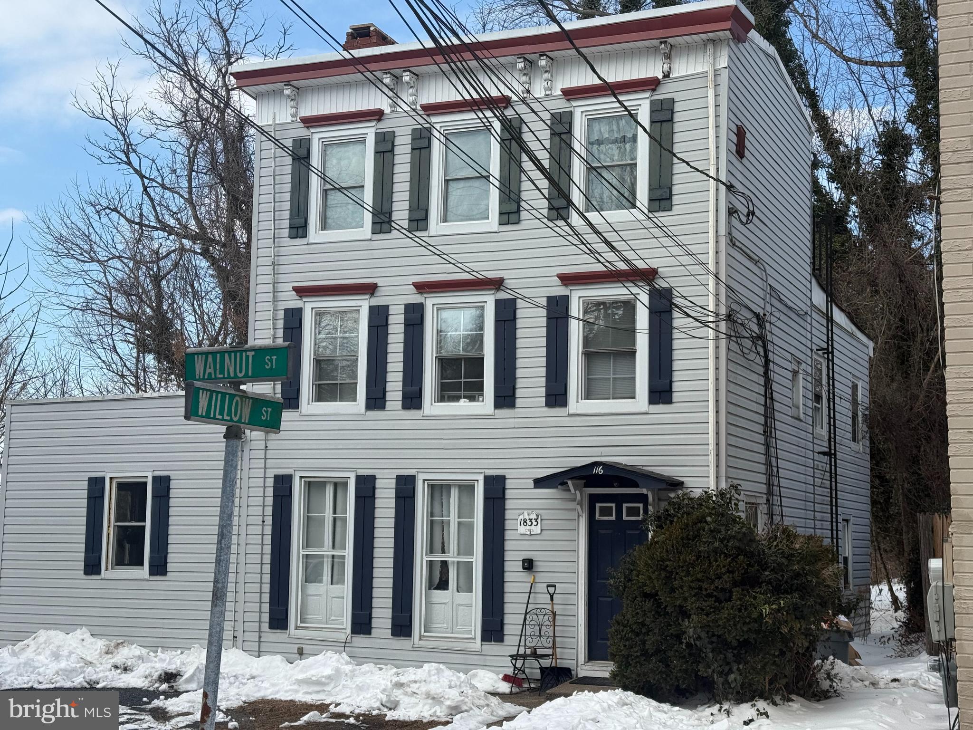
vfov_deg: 30.3
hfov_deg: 39.7
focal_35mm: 48
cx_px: 486
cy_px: 365
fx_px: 1349
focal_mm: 6.76
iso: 80
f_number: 1.78
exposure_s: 1/5208
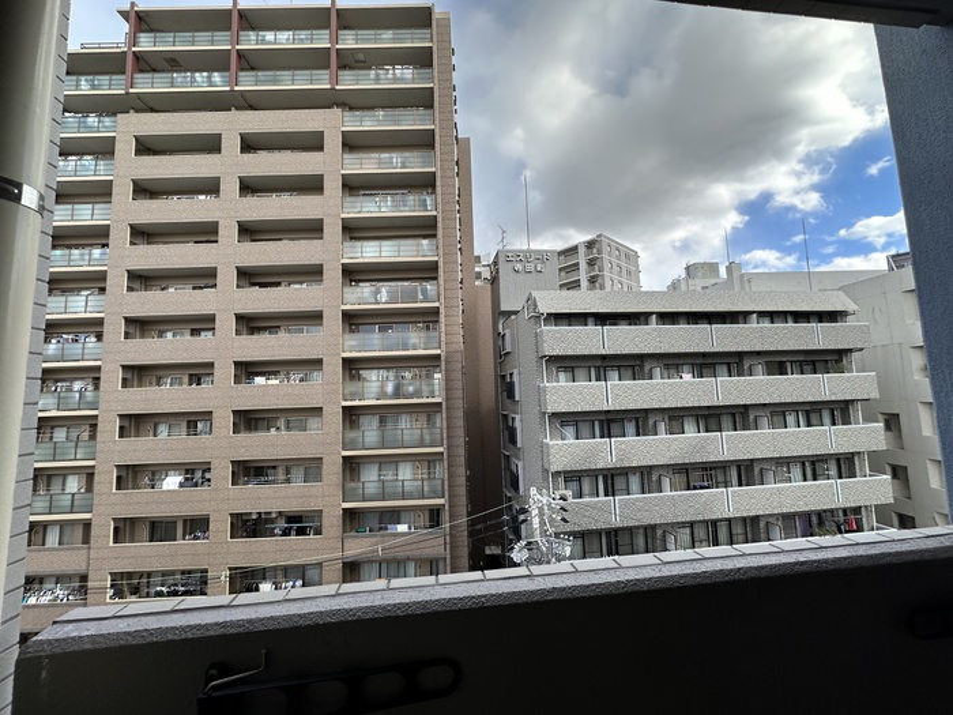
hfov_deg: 102.1
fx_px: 385
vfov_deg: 85.7
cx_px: 476
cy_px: 358
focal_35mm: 14
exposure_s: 1/502
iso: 40
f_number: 2.2
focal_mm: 2.22
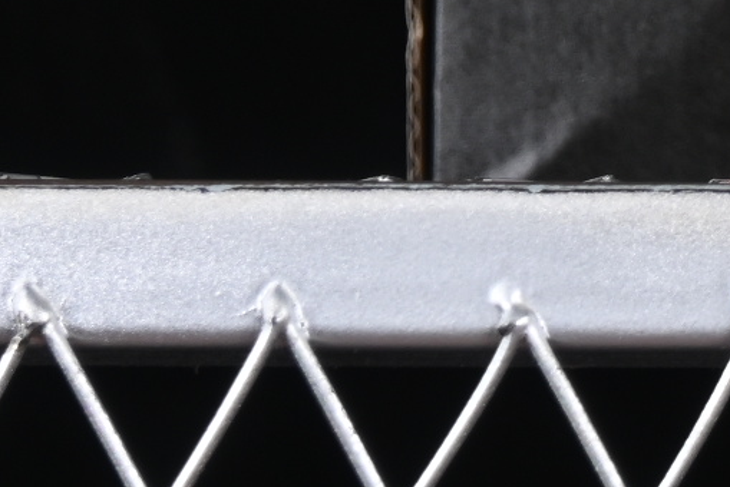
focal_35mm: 410
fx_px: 8318
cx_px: 1893
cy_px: -606
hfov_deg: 4.9
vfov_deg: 3.3
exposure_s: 1/60
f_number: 6.3
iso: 160
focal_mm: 50
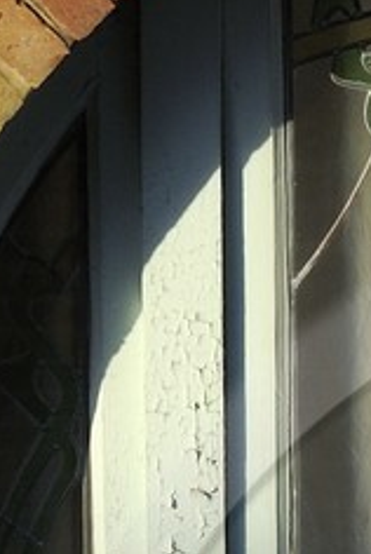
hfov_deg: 2.3
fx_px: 9386
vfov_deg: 3.4
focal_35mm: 609
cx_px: 737
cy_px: 920
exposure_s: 1/160
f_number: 11
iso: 200
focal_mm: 90
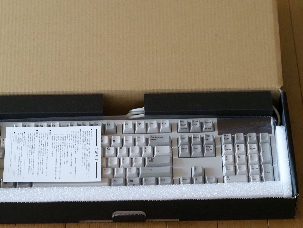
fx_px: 1191
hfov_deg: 14.5
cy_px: 129
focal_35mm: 136
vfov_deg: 10.9
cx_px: 132
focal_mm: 60
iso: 6400
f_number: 5
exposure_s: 1/80
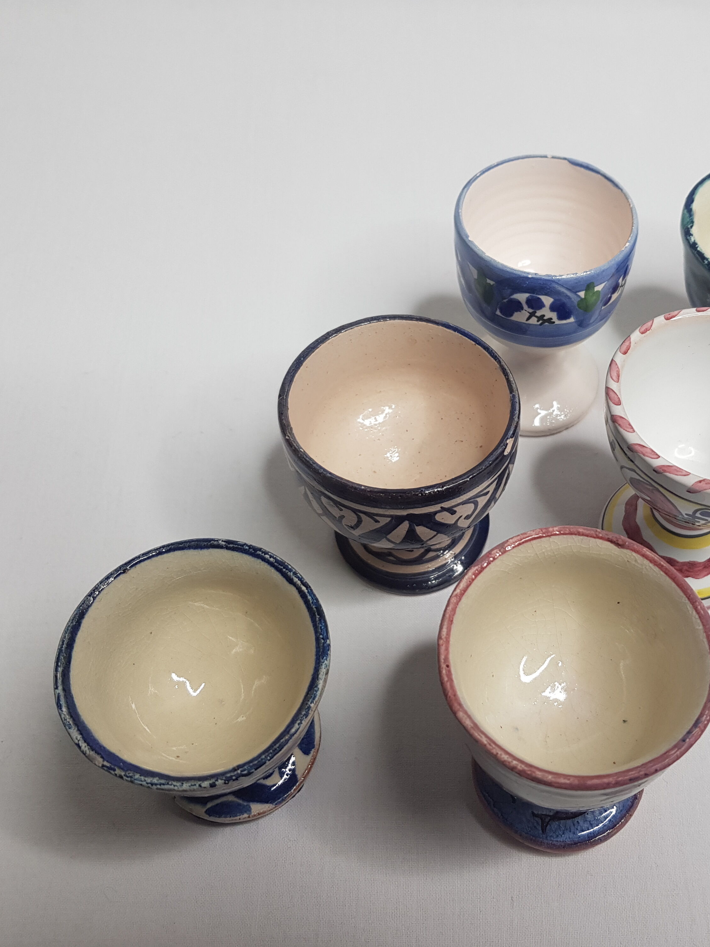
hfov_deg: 39.9
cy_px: 469
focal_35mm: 35
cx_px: 505
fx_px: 957
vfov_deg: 52.6
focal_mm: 4.2
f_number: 1.7
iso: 64
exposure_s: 1/100
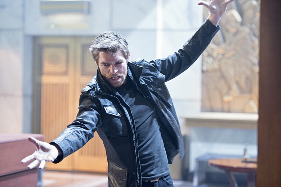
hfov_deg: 20.0
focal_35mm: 102
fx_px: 796
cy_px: 94
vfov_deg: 13.4
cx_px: 140
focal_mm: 102
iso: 2500
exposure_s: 1/100
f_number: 2.8
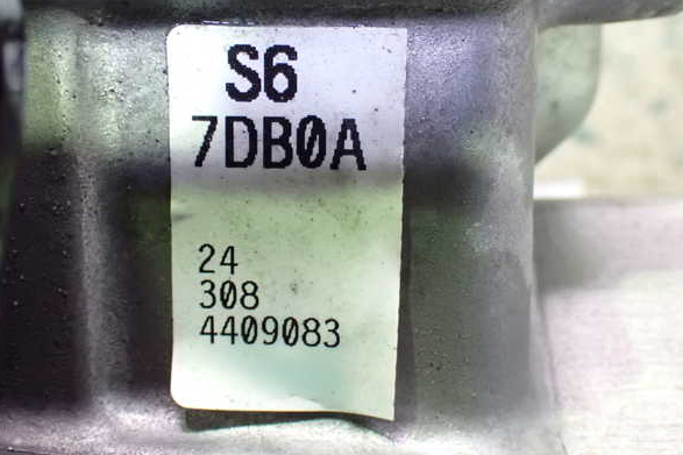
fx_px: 948
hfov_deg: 39.6
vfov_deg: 27.0
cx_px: 336
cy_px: 223
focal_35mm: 50
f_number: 3.1
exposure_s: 1/20
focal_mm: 8.4
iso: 1600
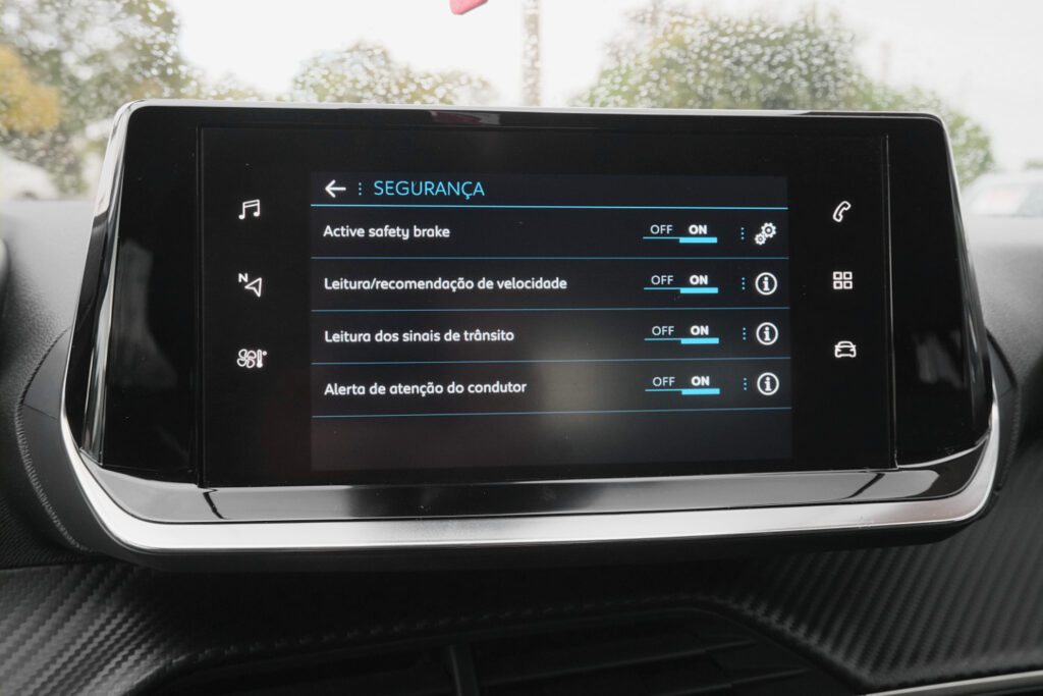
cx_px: 522
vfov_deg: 36.9
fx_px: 1043
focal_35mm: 36
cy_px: 348
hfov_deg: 53.1
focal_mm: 24.2
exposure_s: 1/80
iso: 2000
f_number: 7.1
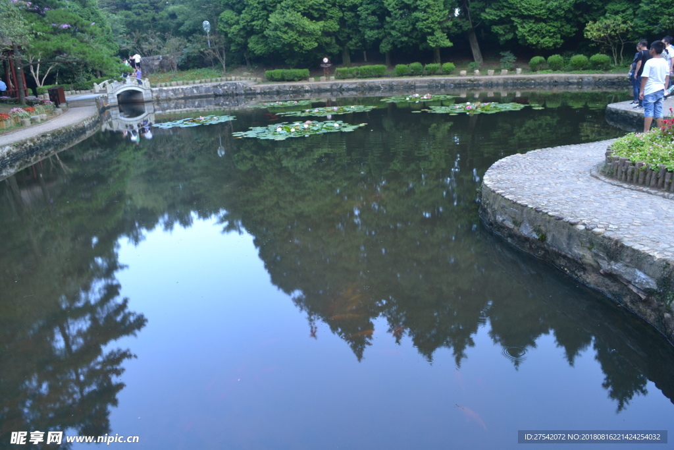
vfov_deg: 47.9
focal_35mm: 27
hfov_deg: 67.4
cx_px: 337
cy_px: 225
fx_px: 506
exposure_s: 1/100
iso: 400
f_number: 5
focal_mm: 18
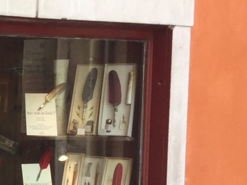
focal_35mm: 153
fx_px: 1092
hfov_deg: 11.4
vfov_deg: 9.6
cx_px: -275
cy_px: 195
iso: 32
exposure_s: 1/100
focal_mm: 3.3
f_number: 2.4
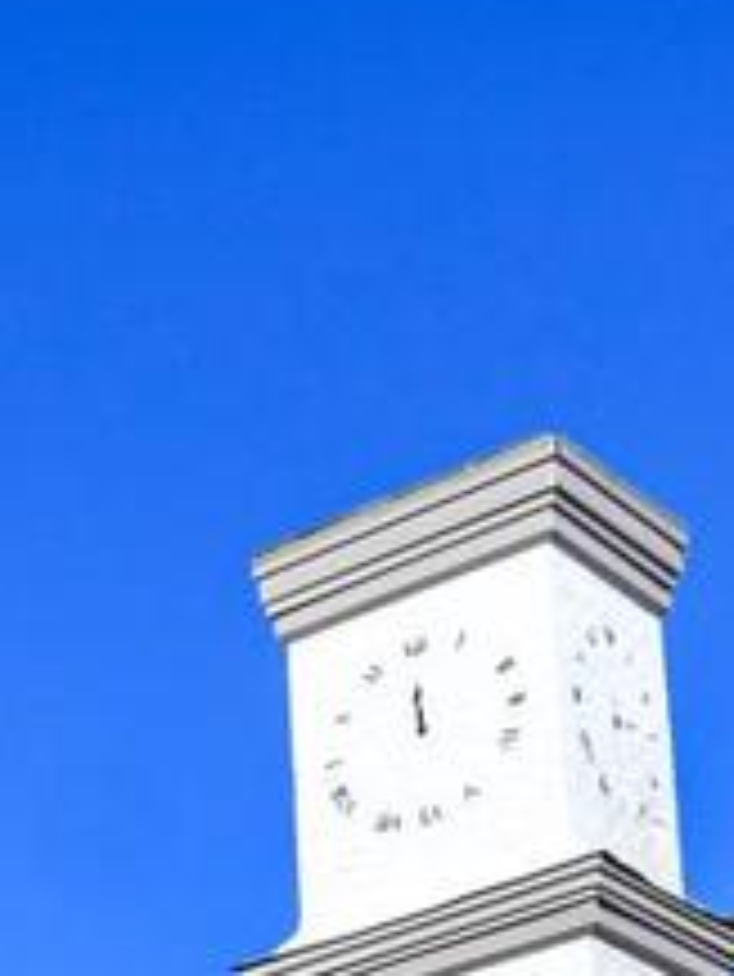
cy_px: 2024
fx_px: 3248
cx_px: -1378
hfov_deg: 10.0
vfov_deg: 14.1
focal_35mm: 115
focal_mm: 12
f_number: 4.5
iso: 125
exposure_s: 1/1250
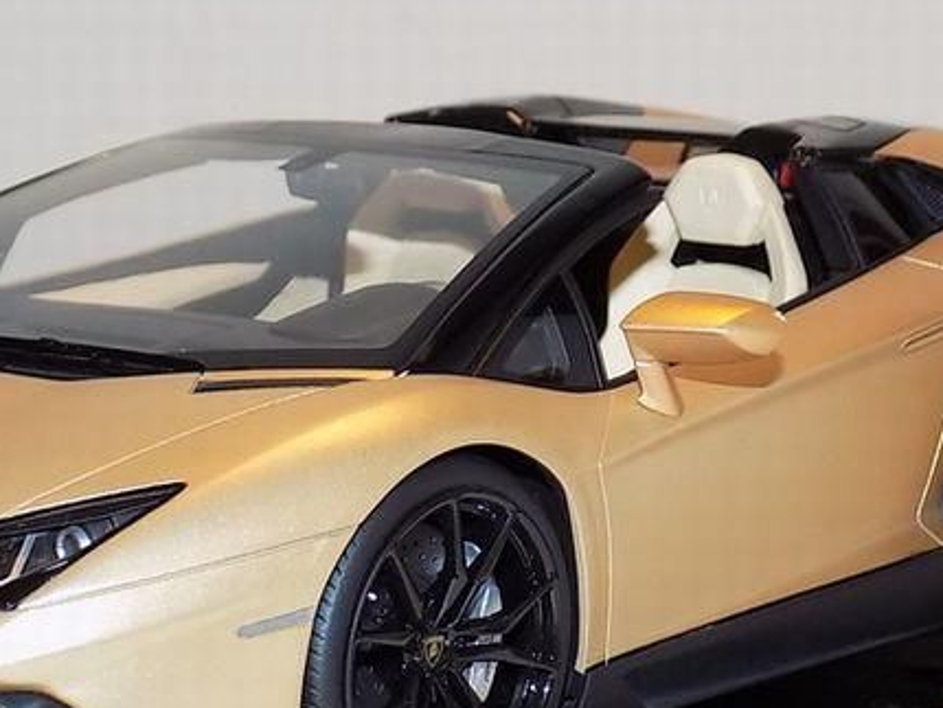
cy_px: 484
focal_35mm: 116
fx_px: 3162
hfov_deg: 17.0
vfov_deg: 12.8
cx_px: 401
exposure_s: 1/30
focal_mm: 9.3
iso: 200
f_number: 3.9
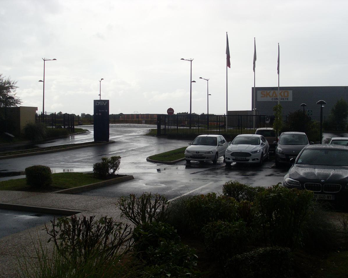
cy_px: 140
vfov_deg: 37.3
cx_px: 181
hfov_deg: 45.8
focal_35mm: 40
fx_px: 412
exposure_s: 1/180
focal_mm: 6.3
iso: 80
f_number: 7.7
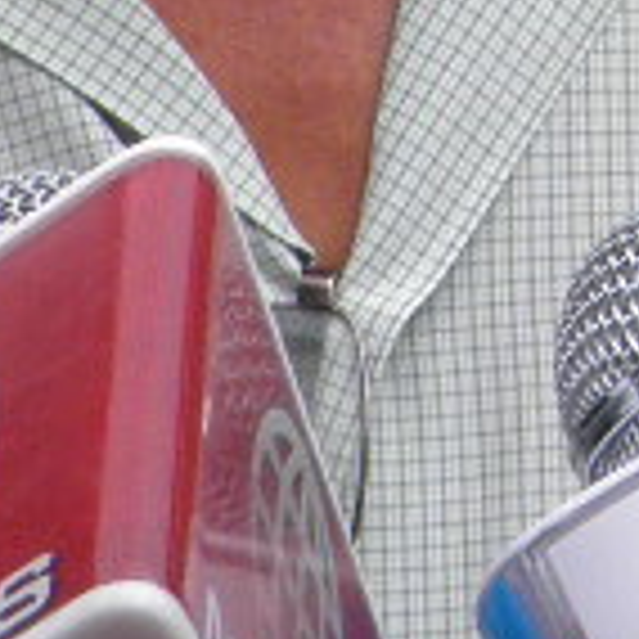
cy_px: -522
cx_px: 878
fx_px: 4657
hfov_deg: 7.7
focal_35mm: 223
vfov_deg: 7.6
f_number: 5.7
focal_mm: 4.9
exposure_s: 1/200
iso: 50
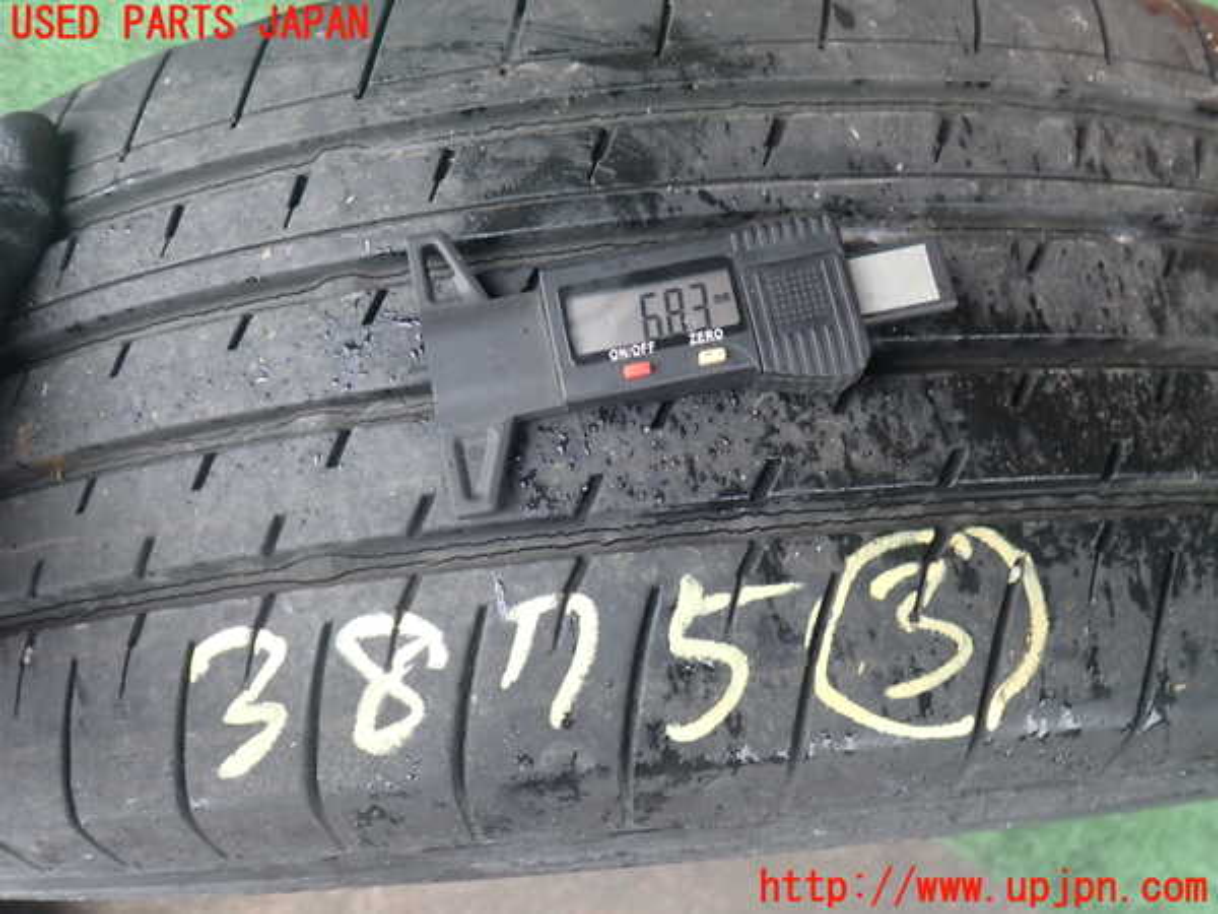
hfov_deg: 60.0
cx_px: 609
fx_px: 1056
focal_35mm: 30
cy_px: 457
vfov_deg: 46.8
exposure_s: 1/80
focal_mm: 5.4
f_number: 2.3
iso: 200
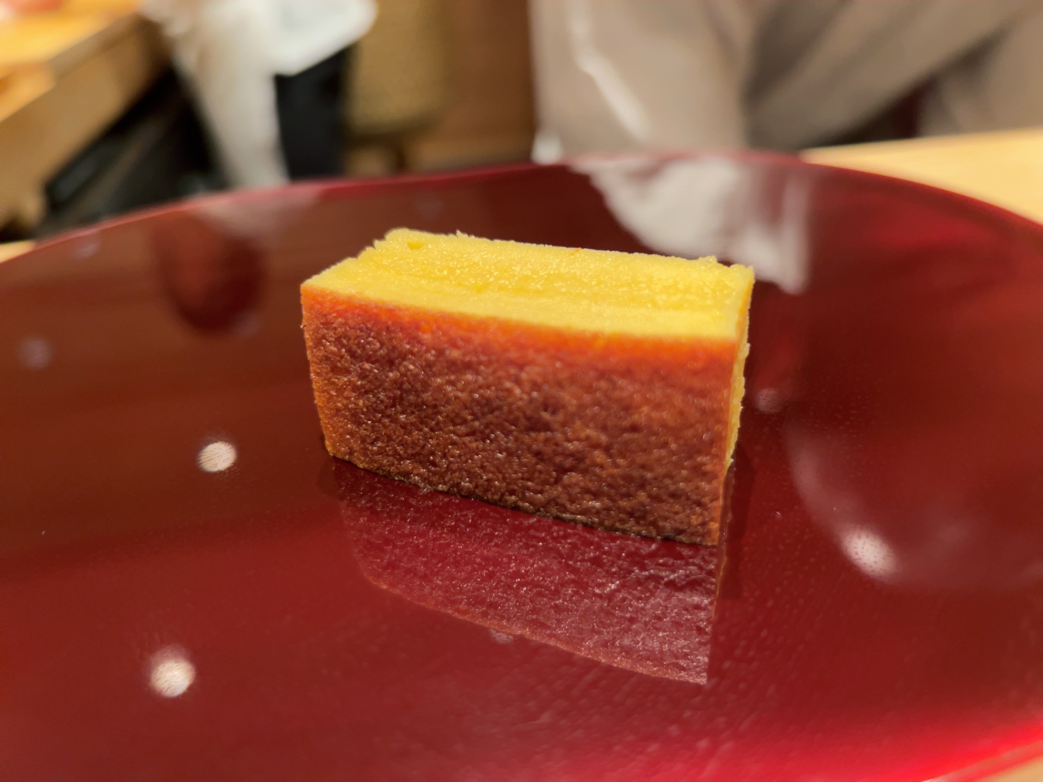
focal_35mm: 26
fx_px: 783
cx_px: 522
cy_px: 391
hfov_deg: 67.3
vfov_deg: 53.1
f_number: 1.5
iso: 500
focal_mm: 5.7
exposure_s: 1/50
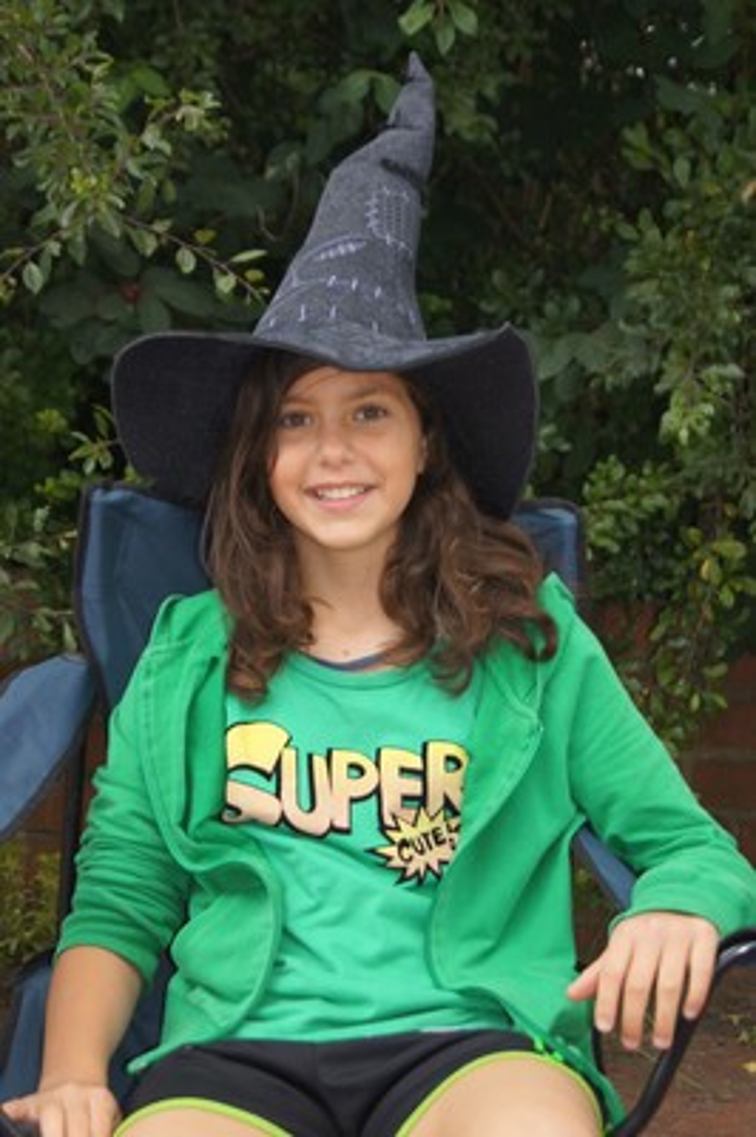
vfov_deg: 24.6
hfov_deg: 16.5
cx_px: 378
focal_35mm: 82
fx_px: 2603
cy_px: 568
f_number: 5.6
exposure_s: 1/125
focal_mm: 55
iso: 100
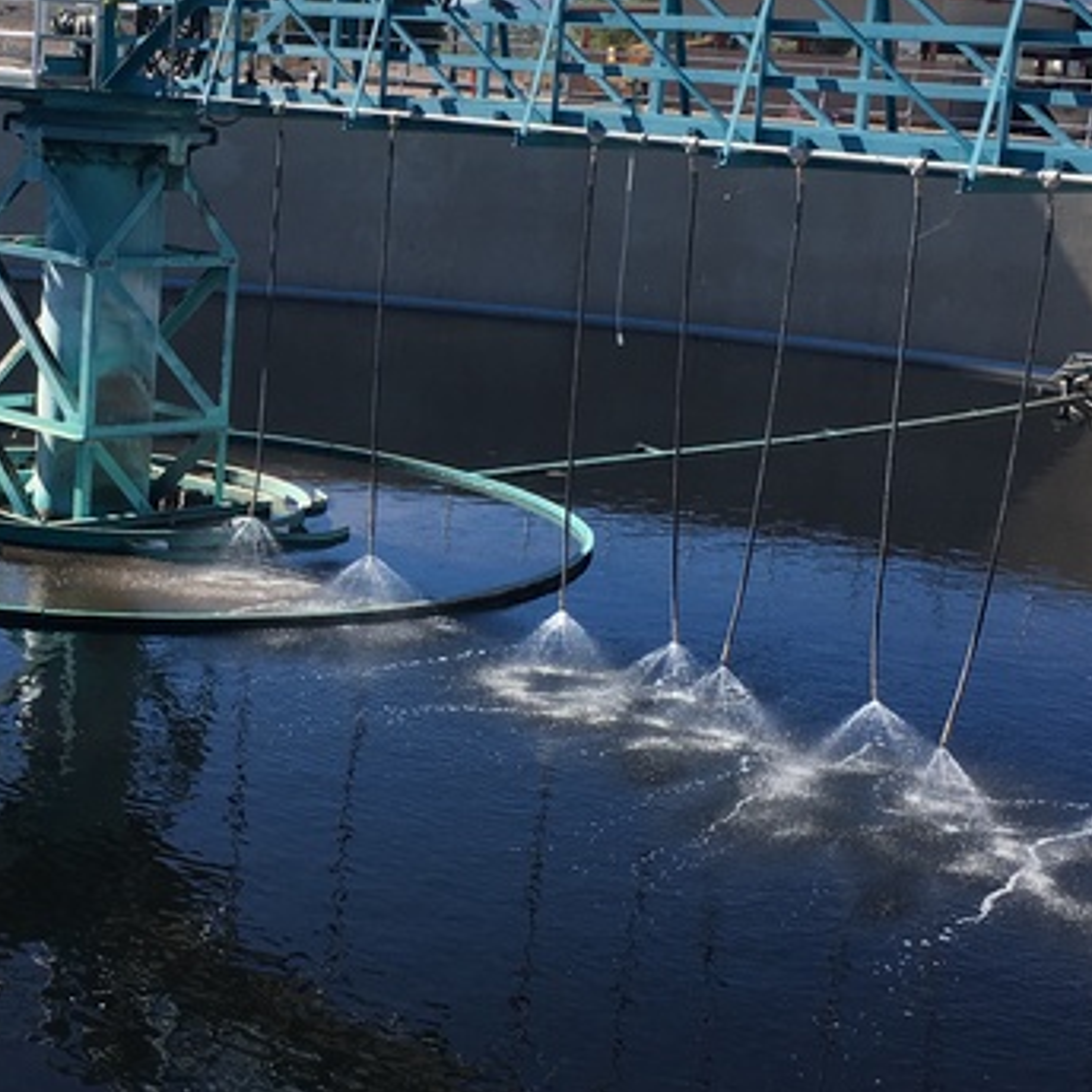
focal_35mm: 67
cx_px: 260
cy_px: 500
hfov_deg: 25.4
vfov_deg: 25.7
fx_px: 2391
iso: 25
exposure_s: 1/1350
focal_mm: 4.15
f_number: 2.2
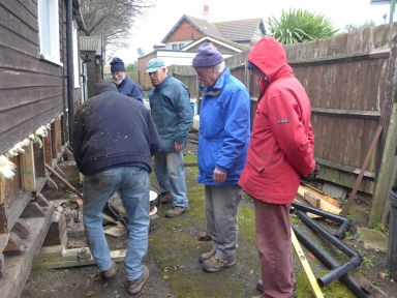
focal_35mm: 29
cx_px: 198
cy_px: 149
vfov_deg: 48.2
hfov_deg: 61.7
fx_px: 333
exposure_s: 1/200
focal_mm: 6
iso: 160
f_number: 2.5
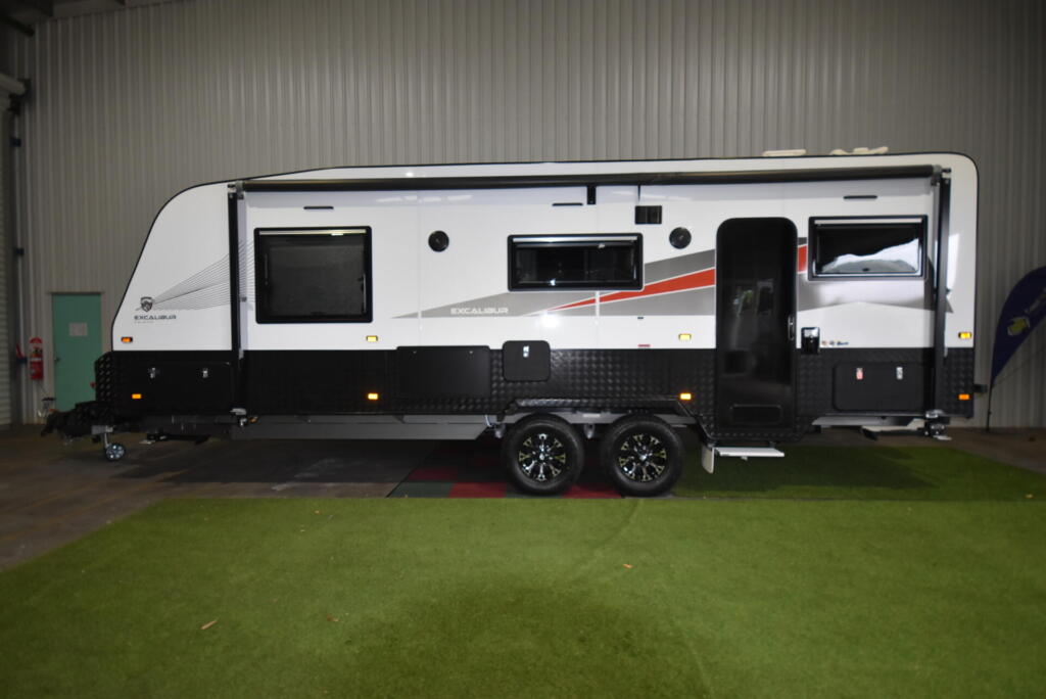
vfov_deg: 67.5
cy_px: 350
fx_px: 523
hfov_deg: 90.0
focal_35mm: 18
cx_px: 523
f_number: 4.5
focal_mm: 12
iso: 800
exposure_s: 1/80
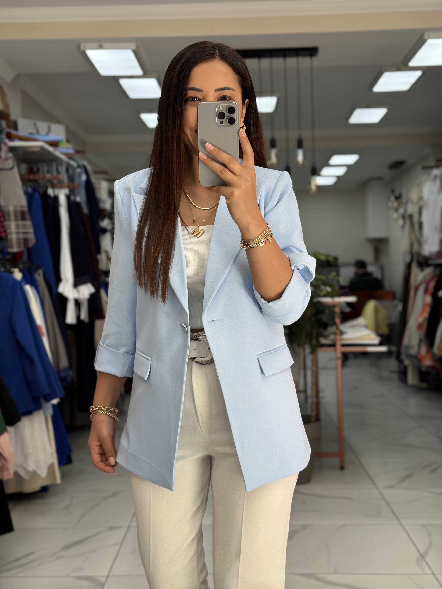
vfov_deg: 39.7
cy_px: 294
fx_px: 817
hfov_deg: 30.3
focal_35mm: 48
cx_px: 221
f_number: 1.78
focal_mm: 6.76
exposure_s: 1/144
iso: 64
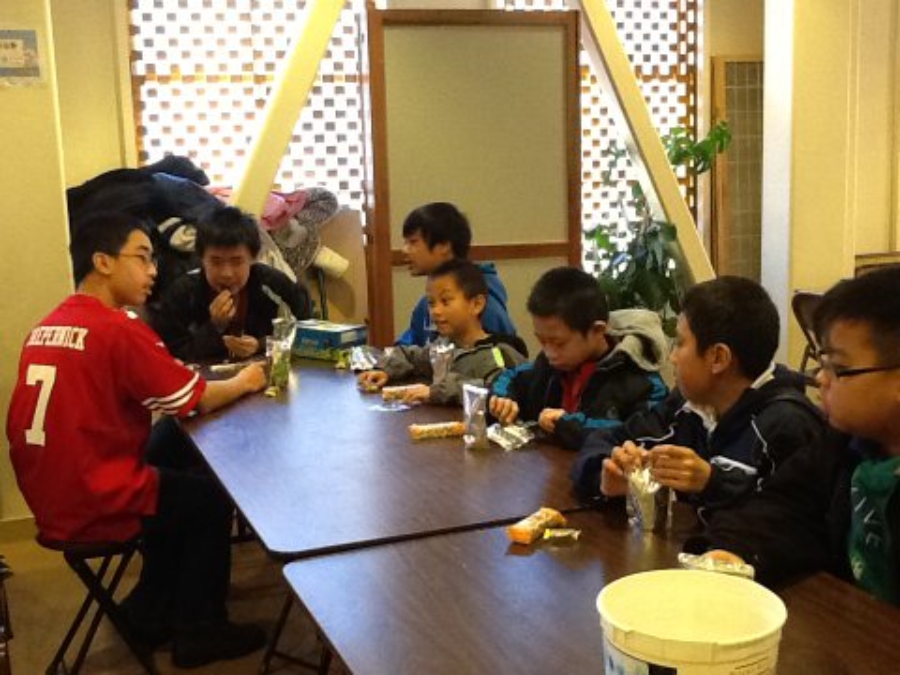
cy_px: 338
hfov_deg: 42.9
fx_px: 1144
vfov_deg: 32.9
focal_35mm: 44
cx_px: 450
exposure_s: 1/30
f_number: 2.4
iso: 250
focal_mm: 2.03
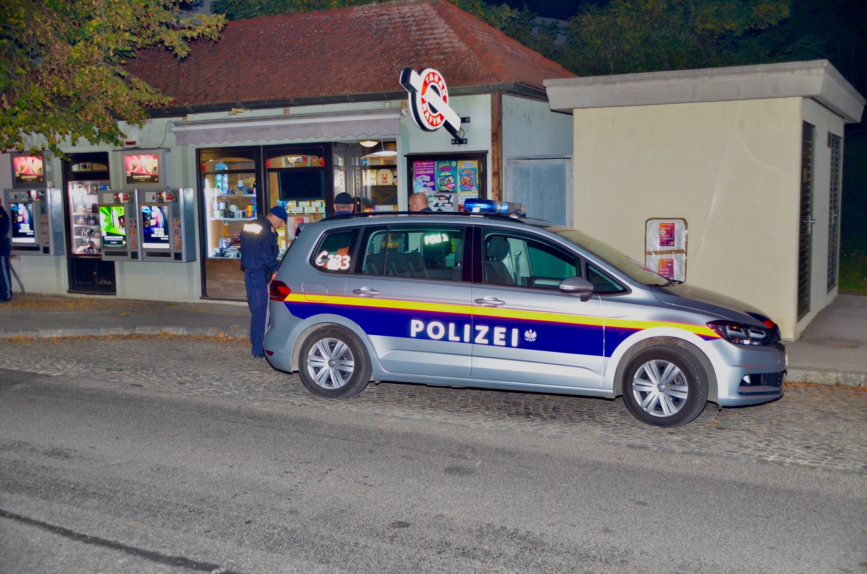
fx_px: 937
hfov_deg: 49.6
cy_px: 287
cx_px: 434
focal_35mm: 39
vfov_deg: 34.1
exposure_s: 1/60
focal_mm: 26
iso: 800
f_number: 4
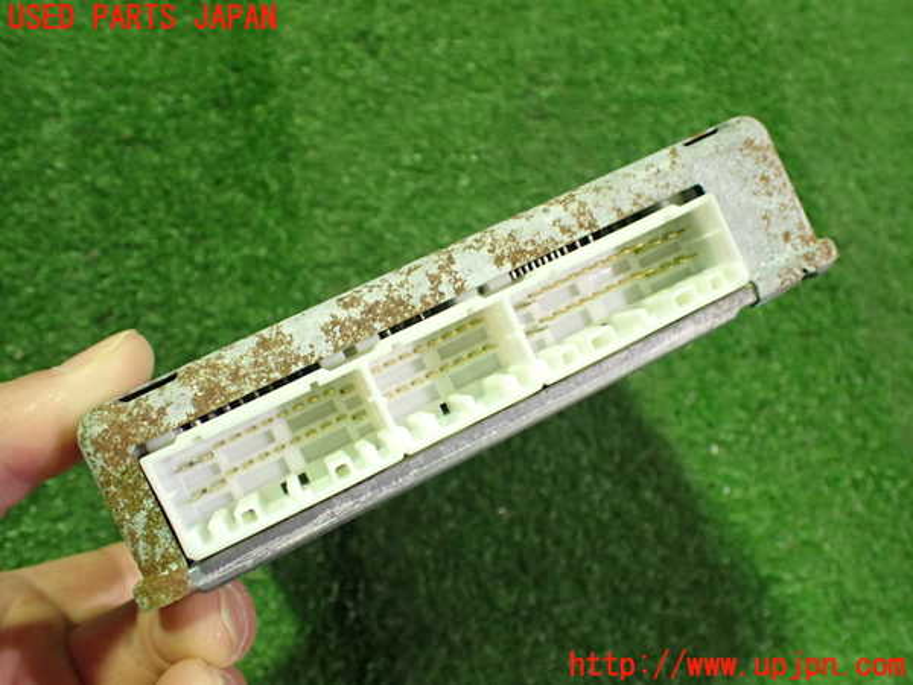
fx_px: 791
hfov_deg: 60.0
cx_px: 456
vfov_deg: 46.8
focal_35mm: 30
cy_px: 342
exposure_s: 1/40
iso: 800
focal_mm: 5.4
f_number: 2.3
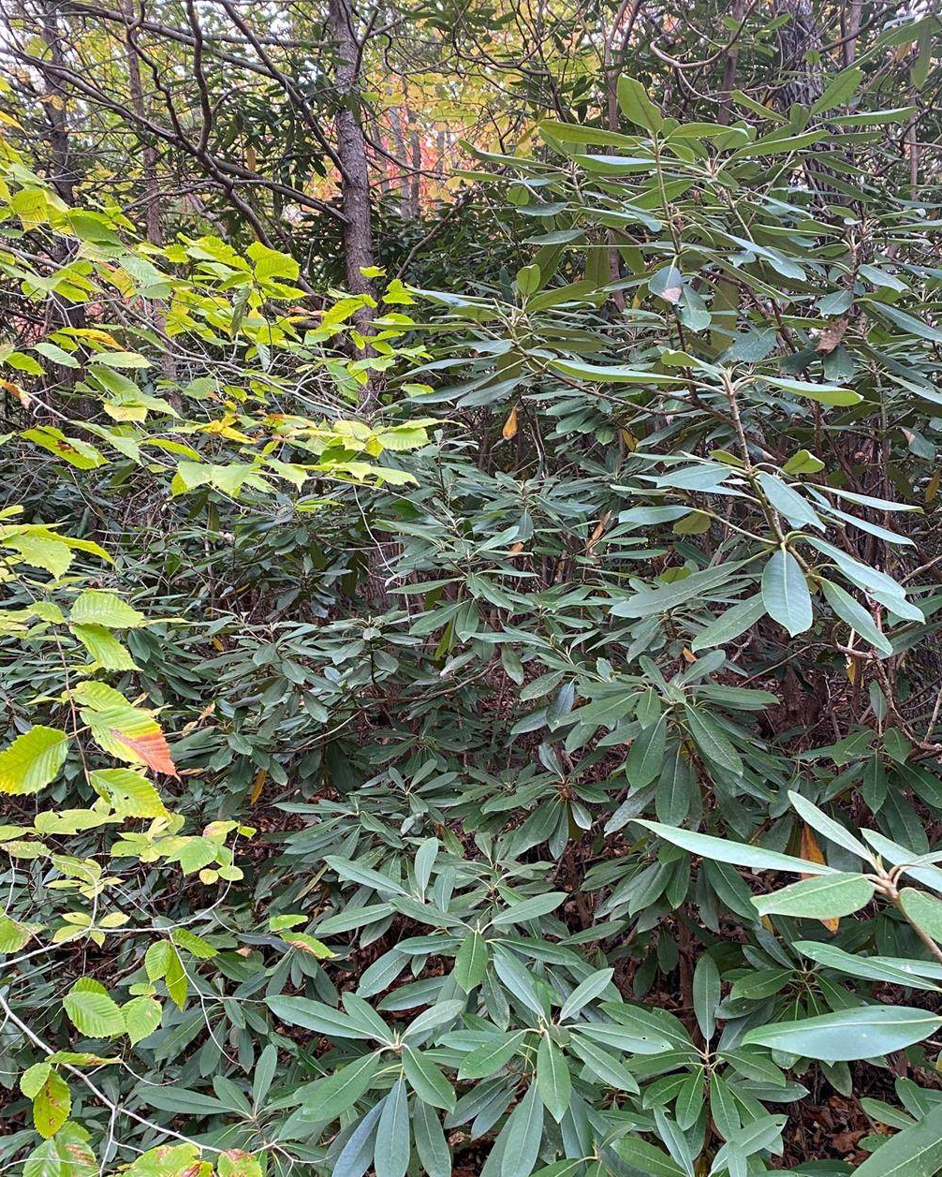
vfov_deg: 56.7
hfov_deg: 47.1
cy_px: 708
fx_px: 1080
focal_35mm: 31
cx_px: 459
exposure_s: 1/94
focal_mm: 4.25
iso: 125
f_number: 1.8
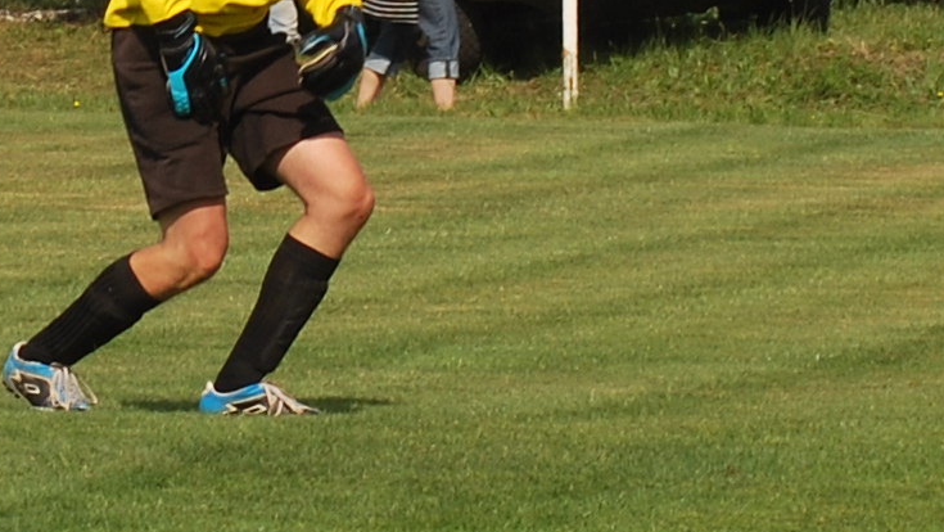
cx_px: 145
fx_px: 14523
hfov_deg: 3.7
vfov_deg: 2.1
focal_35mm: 580
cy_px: -24
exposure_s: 1/200
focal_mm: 70
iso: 100
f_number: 11
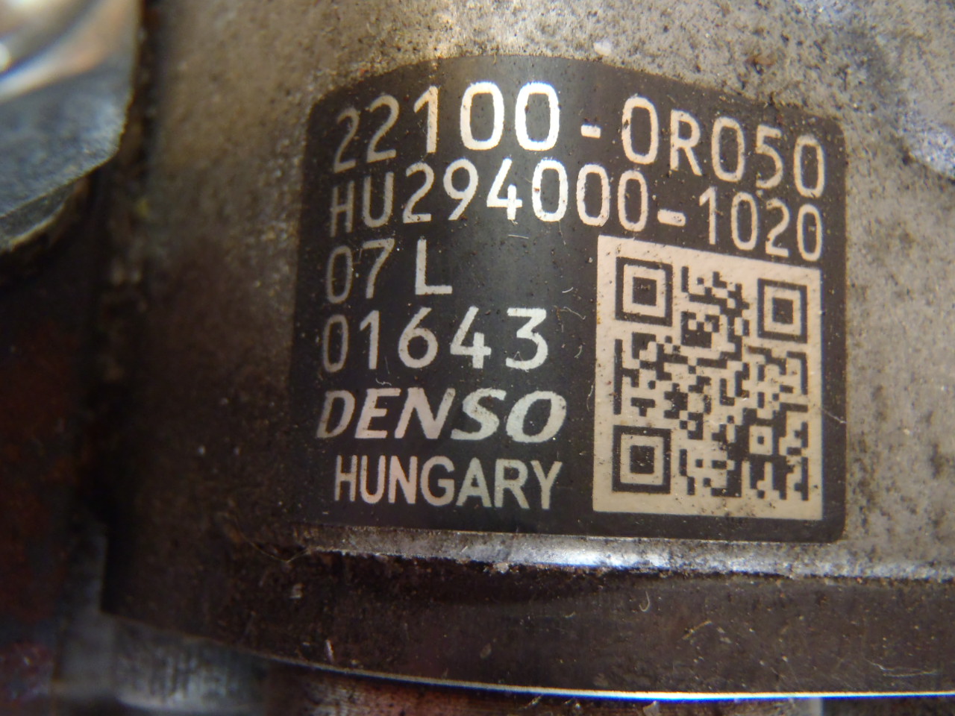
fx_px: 1021
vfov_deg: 38.7
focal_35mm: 37
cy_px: 358
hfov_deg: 50.1
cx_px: 478
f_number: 4.7
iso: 320
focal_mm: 6.64
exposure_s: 1/4
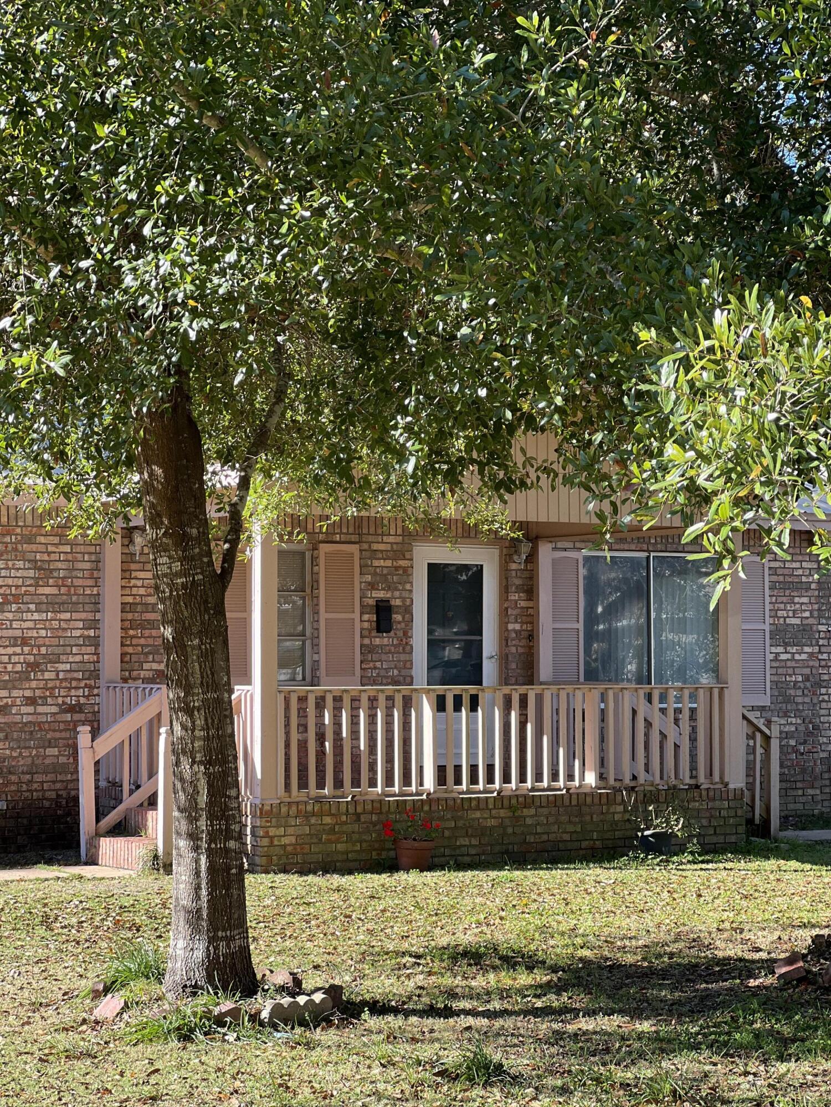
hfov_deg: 19.1
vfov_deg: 25.3
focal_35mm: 77
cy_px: 554
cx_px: 416
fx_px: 2465
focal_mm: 9
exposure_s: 1/121
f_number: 2.8
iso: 40
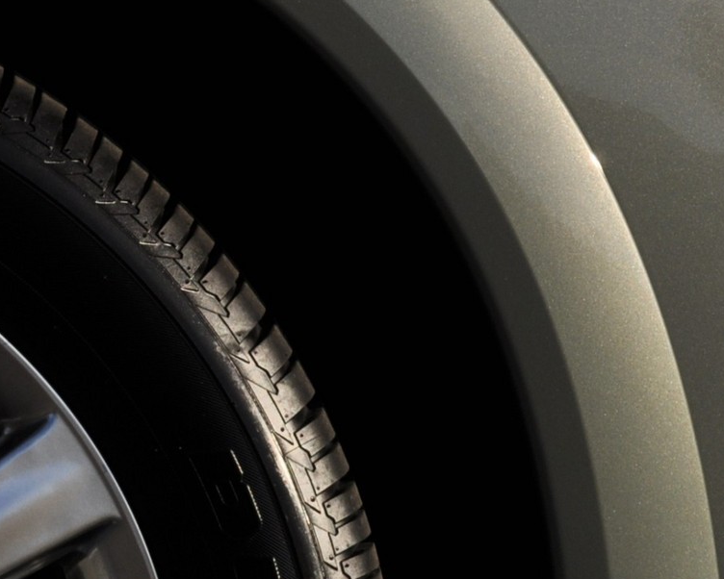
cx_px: -357
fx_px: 4008
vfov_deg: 8.2
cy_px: 683
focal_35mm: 187
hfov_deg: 10.0
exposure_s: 1/500
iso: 200
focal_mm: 40
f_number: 11
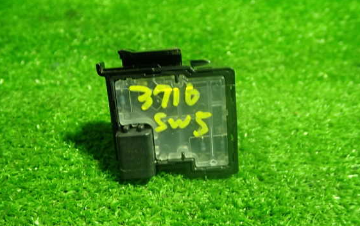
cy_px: 113
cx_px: 180
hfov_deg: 56.7
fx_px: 334
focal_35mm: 34
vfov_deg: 37.3
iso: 400
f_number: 2.3
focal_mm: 5.4
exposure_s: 1/30
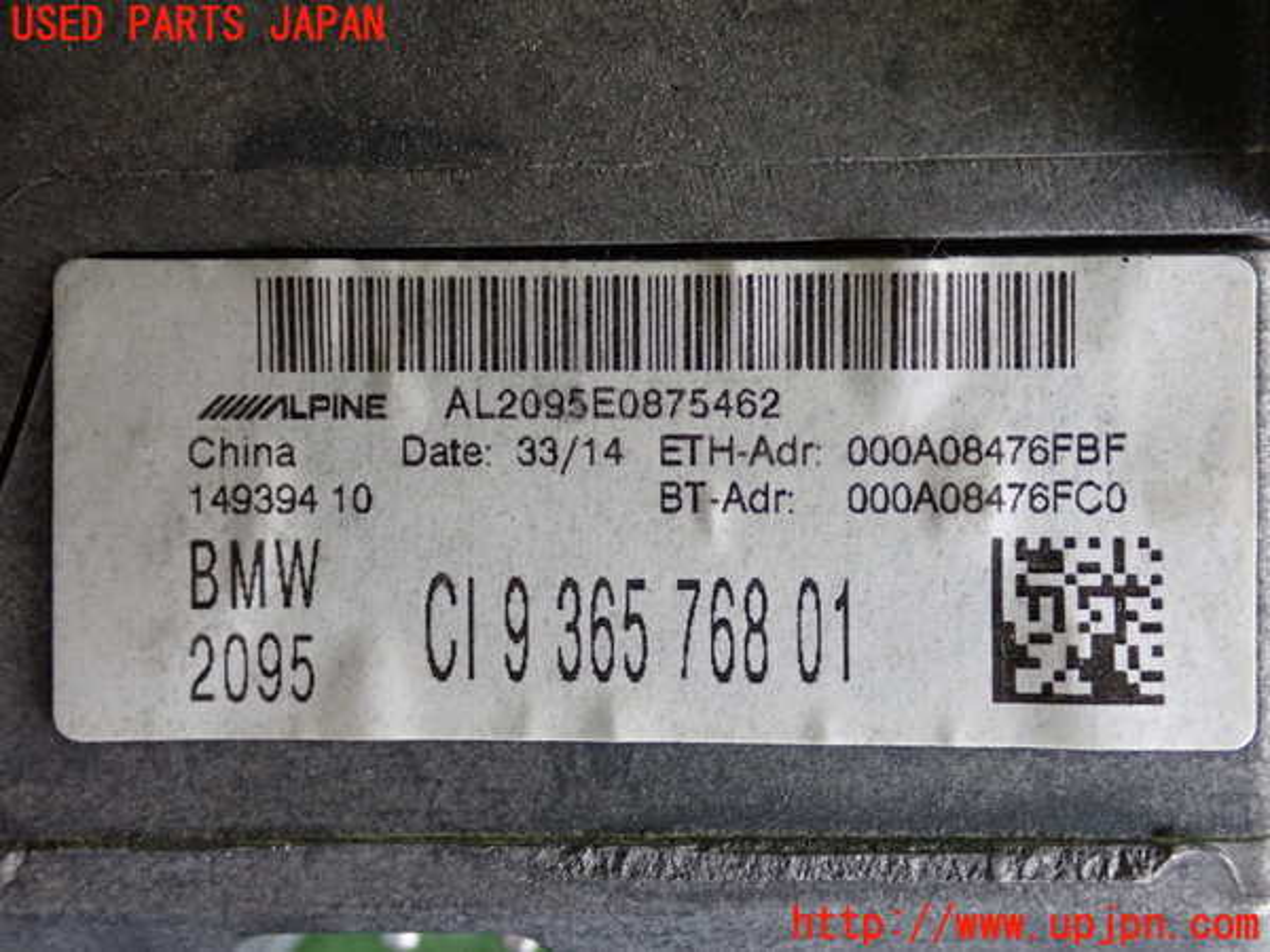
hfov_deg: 35.5
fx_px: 1981
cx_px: 635
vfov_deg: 27.0
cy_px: 476
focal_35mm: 54
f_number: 3.3
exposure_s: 1/125
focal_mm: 9.65
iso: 1000
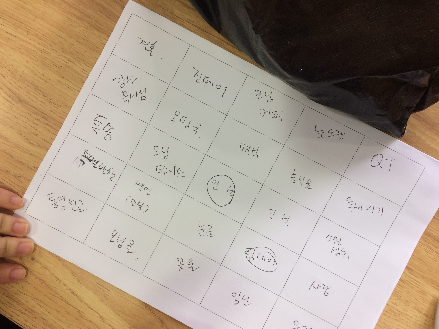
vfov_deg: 46.8
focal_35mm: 30
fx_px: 380
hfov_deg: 60.0
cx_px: 221
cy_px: 166
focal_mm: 4.15
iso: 80
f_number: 2.2
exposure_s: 1/30
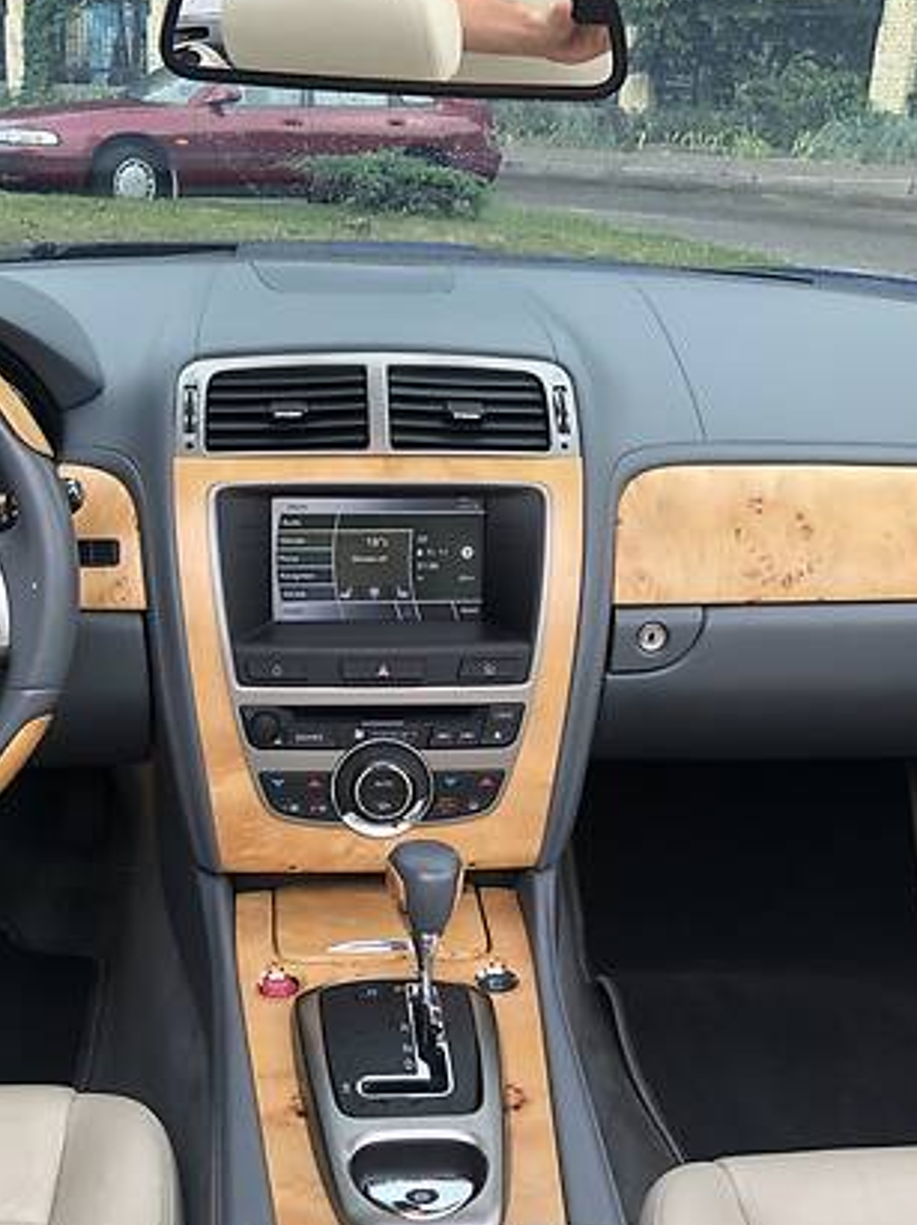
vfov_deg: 45.8
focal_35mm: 41
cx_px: 335
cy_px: 660
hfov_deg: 34.9
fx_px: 1450
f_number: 1.8
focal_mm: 4
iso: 40
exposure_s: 1/120
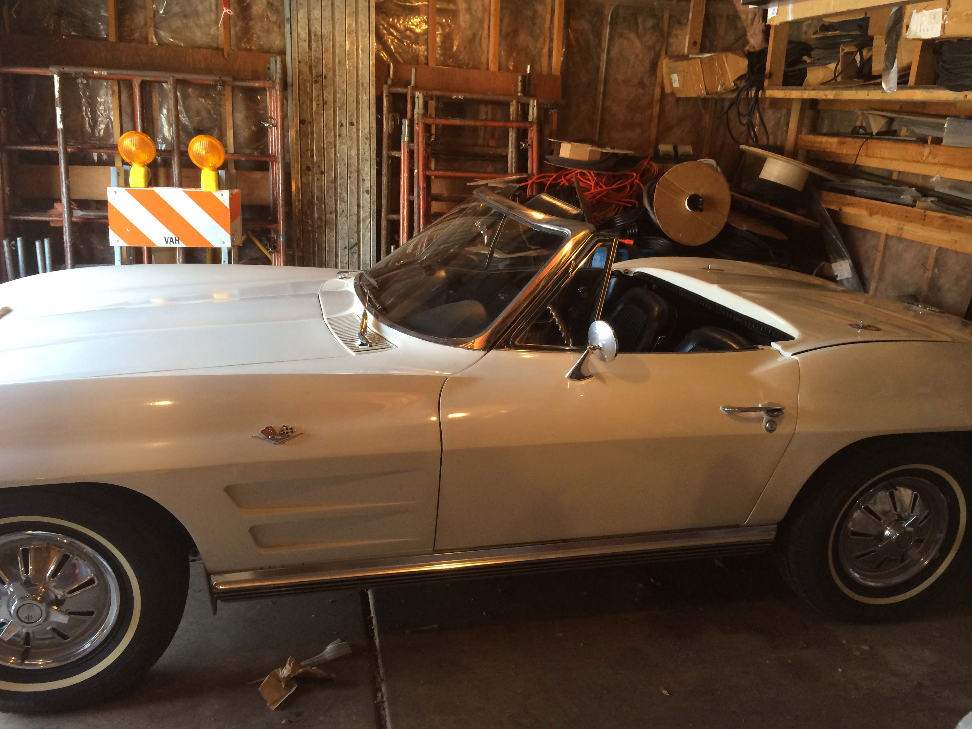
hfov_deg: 60.0
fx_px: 842
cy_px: 364
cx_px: 486
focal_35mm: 30
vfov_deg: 46.8
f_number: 2.2
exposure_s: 1/30
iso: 125
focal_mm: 4.12
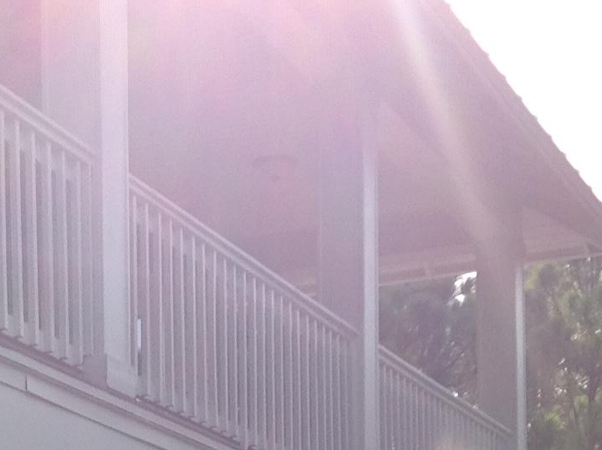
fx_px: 2206
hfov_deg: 15.4
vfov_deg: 11.1
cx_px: 65
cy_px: 734
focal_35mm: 127
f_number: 2.4
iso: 50
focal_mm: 4.28
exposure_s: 1/975
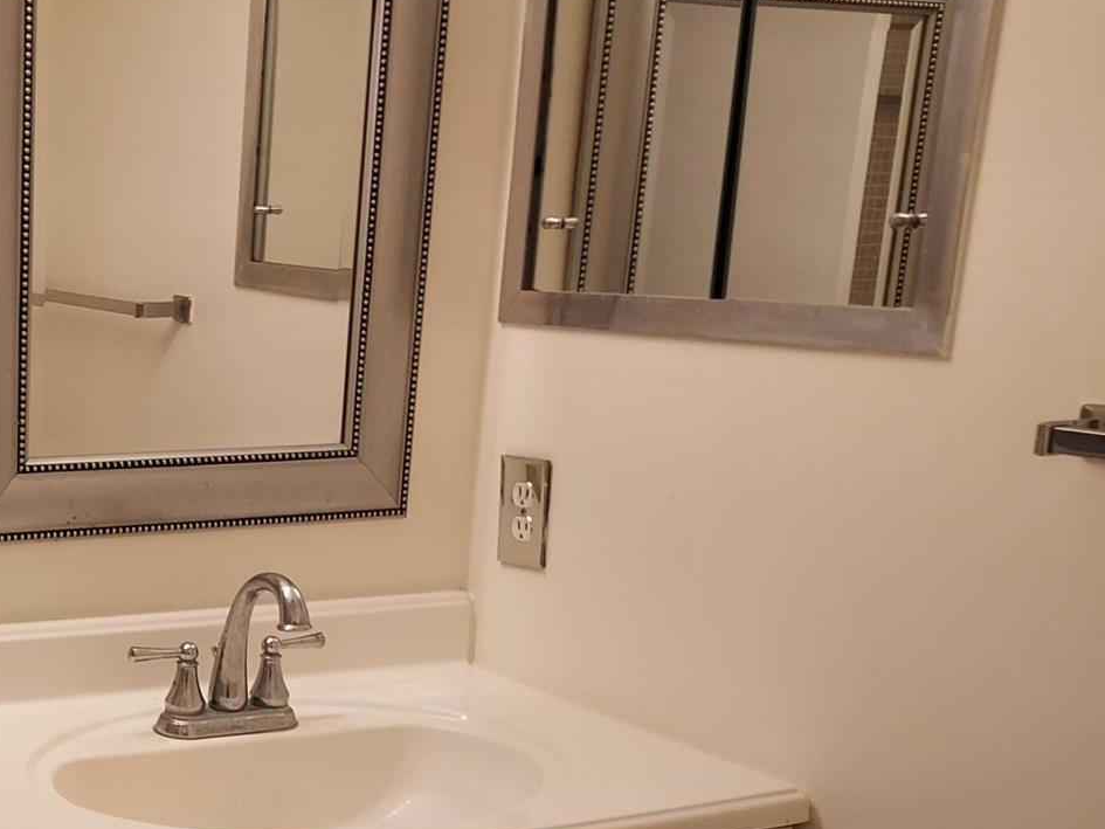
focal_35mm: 52
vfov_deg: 27.5
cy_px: 658
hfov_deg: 34.1
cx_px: 48
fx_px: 1660
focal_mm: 4.6
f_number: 1.8
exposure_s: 1/60
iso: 80
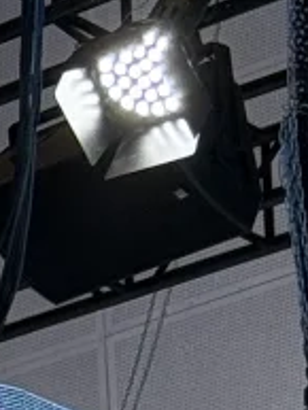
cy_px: 1489
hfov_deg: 4.0
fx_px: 4242
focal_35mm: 358
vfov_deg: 5.1
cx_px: -707
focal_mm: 6.76
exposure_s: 1/469
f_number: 1.78
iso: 64
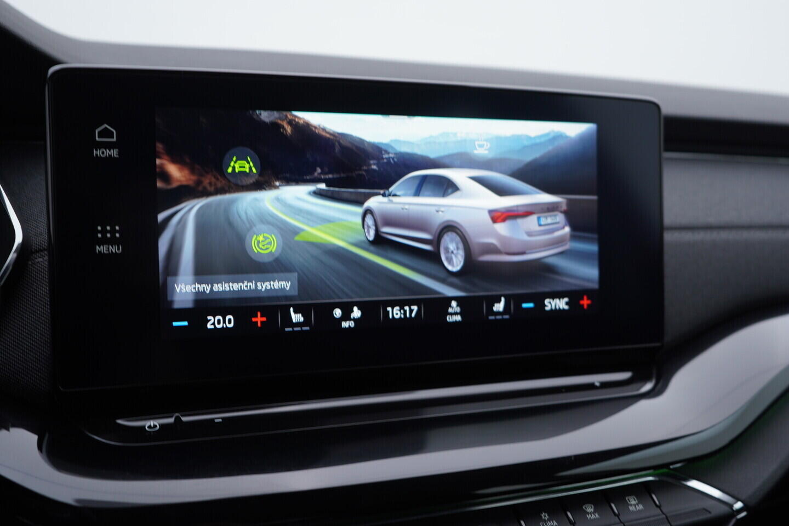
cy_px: 263
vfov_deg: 36.9
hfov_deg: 53.1
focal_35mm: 36
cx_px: 394
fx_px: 789
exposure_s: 1/50
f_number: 3.2
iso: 125
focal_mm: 24
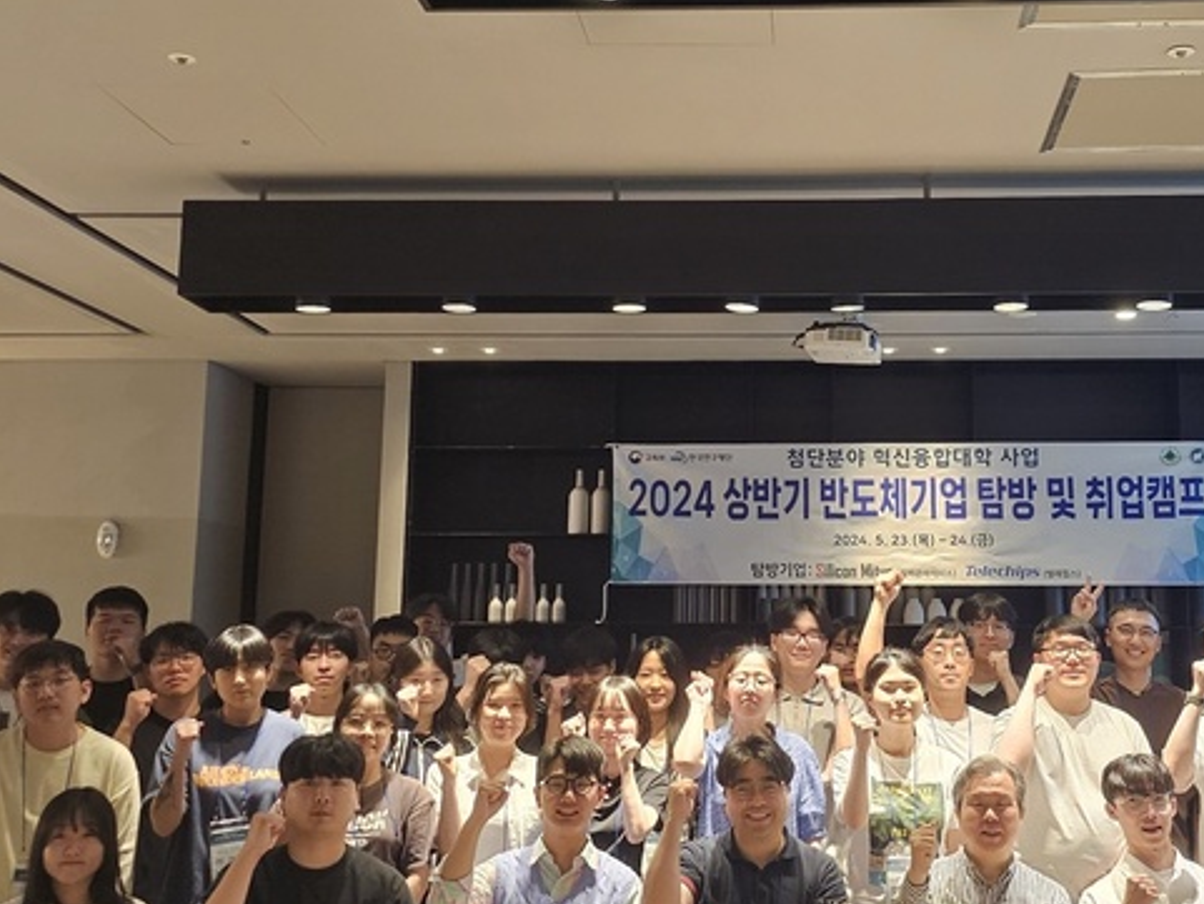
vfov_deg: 33.6
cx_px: 804
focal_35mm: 43
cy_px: 439
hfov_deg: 43.2
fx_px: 1496
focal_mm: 6.3
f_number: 1.7
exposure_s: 1/120
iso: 500
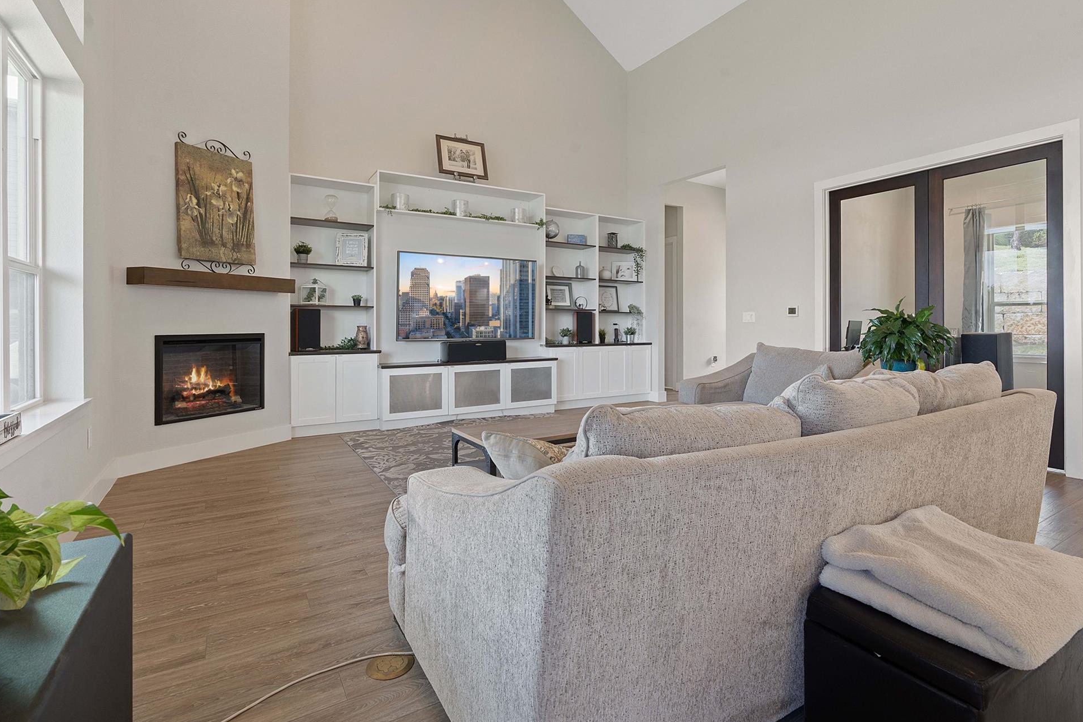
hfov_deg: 93.2
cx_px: 569
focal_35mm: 17
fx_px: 511
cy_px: 344
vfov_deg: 70.4
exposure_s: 1/1.25
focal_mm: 16
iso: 320
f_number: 9
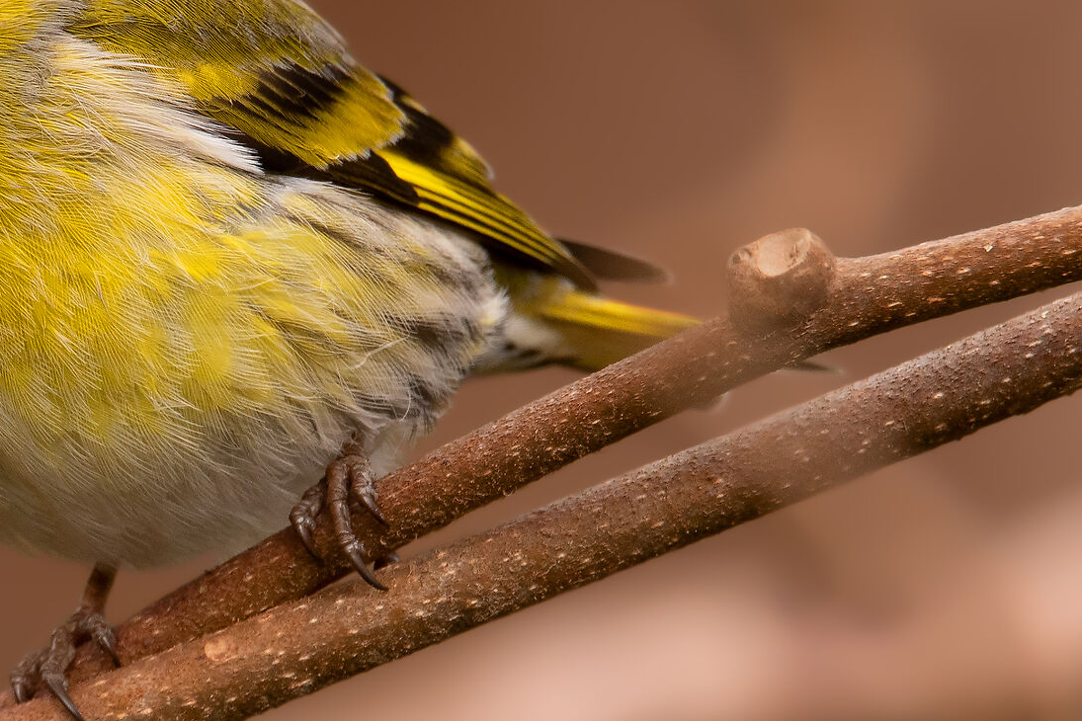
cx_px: -31
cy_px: 251
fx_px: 79070
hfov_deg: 0.8
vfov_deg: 0.5
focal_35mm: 2631
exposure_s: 1/400
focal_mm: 600
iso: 500
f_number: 8
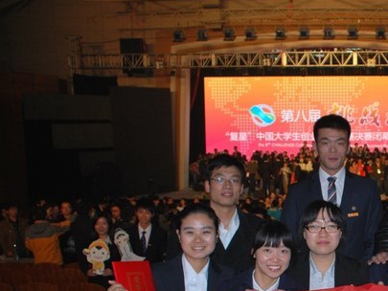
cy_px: 251
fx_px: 639
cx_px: 369
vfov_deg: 25.0
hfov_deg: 31.7
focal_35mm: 57
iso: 200
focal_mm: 20
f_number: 3.8
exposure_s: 1/60
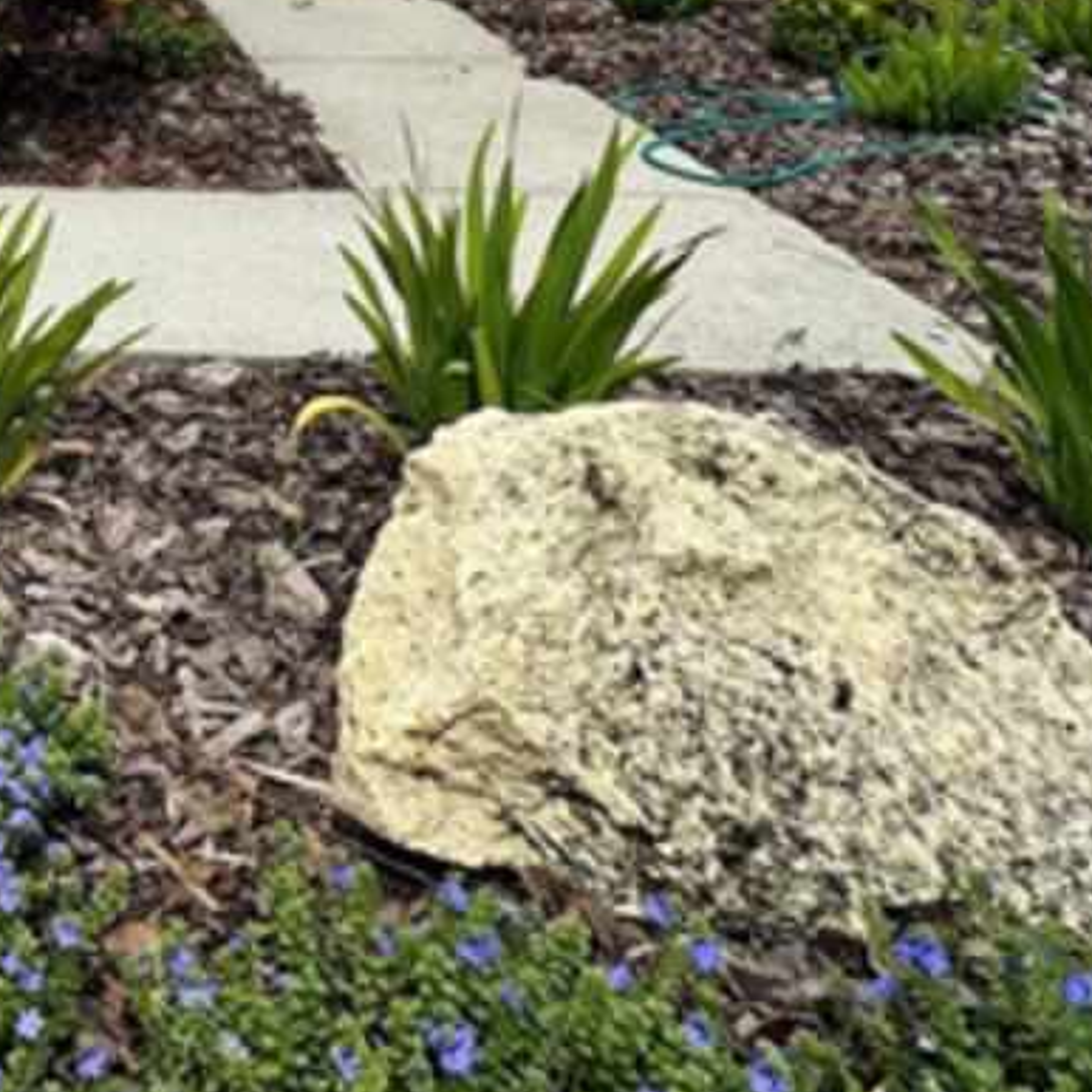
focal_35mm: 41
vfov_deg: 35.5
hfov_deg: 34.0
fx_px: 1463
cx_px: -178
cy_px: -85
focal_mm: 2.22
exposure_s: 1/2817
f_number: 2.2
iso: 50
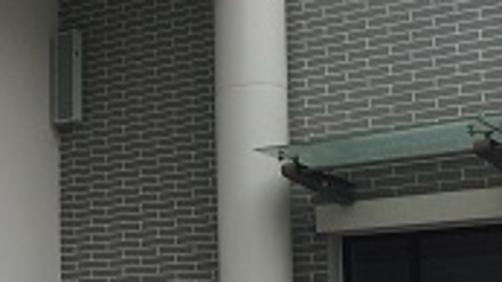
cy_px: 244
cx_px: -293
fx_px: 1410
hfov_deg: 17.7
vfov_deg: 11.3
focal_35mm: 106
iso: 32
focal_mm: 4.12
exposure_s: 1/423
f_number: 2.2
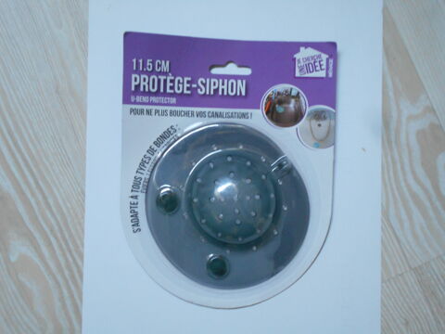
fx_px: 501
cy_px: 167
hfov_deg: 47.9
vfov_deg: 36.8
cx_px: 222
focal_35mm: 39
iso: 400
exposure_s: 1/10
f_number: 3.9
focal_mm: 6.7
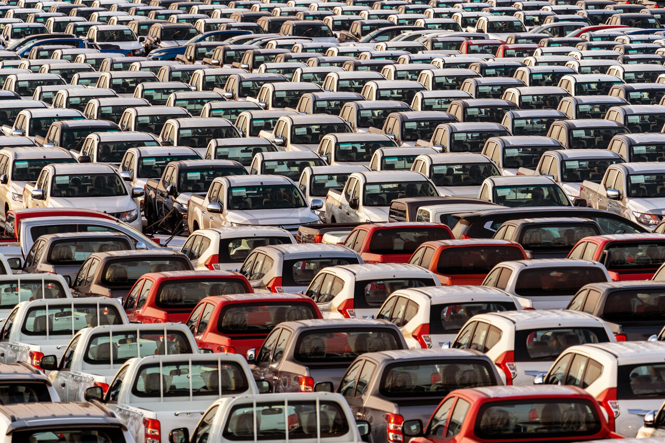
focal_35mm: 300
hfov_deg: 6.9
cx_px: 332
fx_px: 5539
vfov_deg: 4.6
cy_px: 222
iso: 320
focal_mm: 300
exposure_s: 1/500
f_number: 5.6
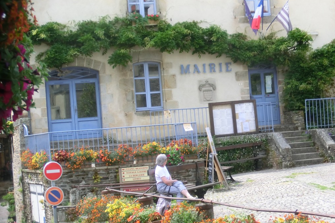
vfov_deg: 13.6
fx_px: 940
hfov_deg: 20.2
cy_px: 119
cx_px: 168
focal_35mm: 101
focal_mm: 17.06
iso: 80
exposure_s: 1/200
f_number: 5.3
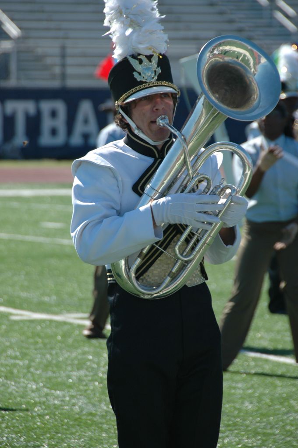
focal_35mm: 300
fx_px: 3735
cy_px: 224
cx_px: 149
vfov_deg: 6.9
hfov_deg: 4.6
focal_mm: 200
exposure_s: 1/500
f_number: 6.3
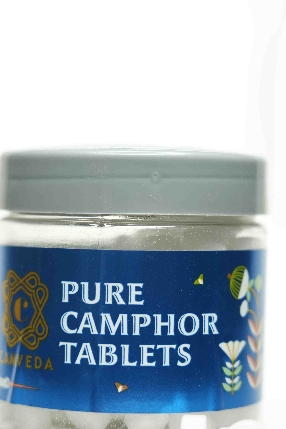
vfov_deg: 15.8
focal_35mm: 130
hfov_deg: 10.5
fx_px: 1549
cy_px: 220
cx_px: 139
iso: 500
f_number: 4
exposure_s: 1/100
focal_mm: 98
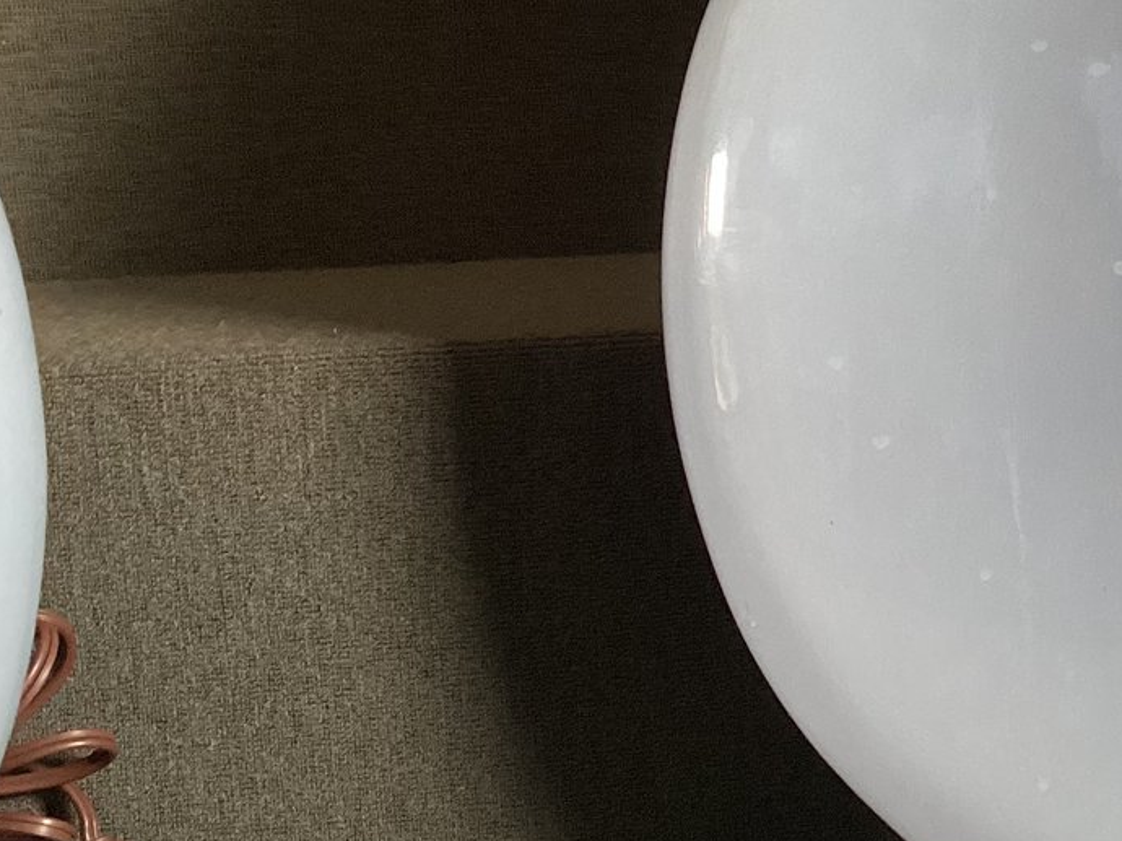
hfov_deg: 26.4
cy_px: 272
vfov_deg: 21.5
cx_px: 1222
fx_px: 2203
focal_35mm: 68
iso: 80
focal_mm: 3.3
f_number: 2.4
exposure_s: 1/100
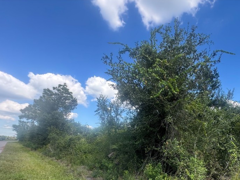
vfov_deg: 60.2
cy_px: 134
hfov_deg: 76.2
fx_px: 146
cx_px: 162
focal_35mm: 21
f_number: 2.2
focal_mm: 2.22
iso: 40
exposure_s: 1/320
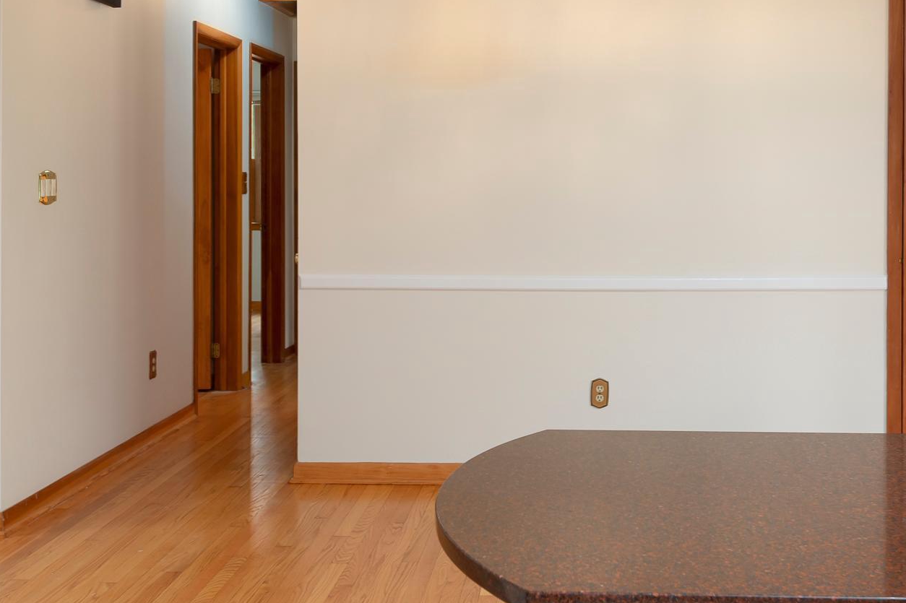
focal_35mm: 49
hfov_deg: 40.2
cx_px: 536
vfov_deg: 27.2
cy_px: 166
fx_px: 1233
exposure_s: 1/40
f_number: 8
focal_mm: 30
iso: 320
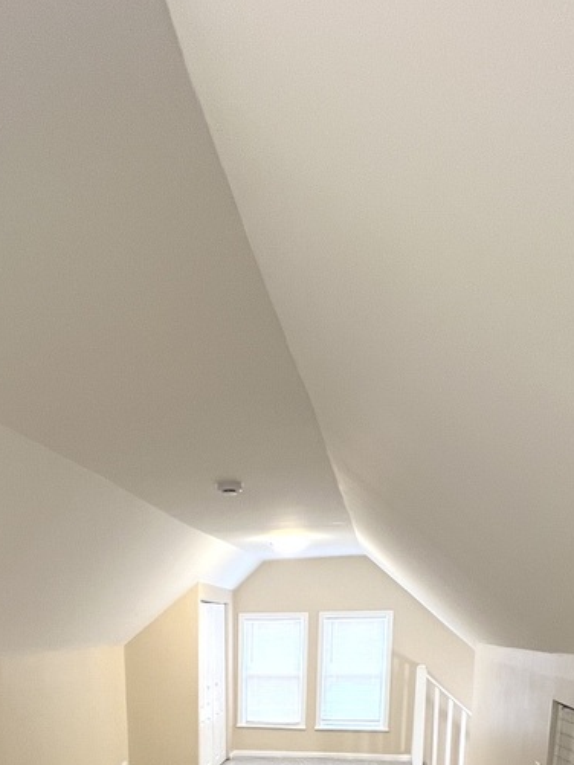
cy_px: 763
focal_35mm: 28
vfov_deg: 51.1
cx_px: 206
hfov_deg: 49.2
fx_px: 619
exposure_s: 1/60
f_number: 1.8
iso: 160
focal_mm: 1.57
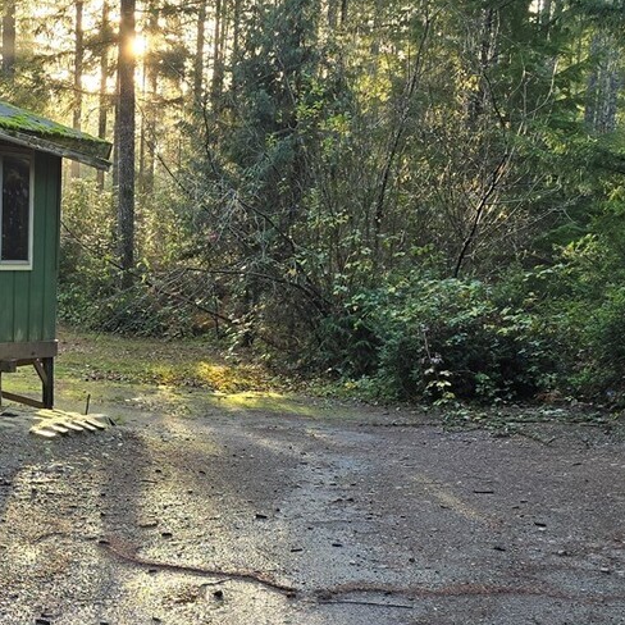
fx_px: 1226
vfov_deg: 28.5
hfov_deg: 27.2
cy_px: 400
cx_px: 14
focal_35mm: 60
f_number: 1.7
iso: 50
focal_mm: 6.3
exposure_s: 1/180
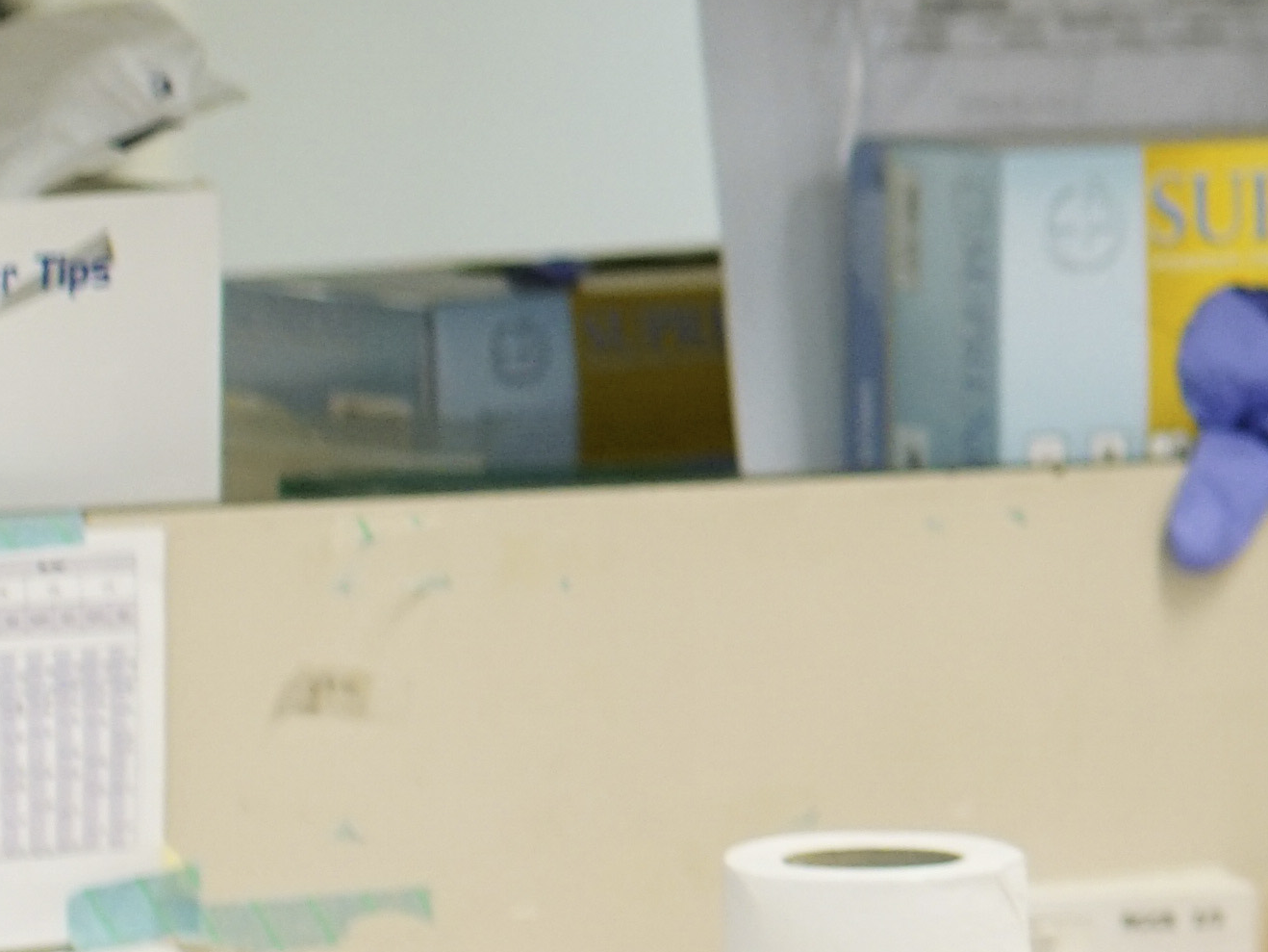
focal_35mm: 290
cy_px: -216
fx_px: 10625
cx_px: 2821
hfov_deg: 6.6
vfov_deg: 5.1
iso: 1000
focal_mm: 50
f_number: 2.8
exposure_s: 1/125
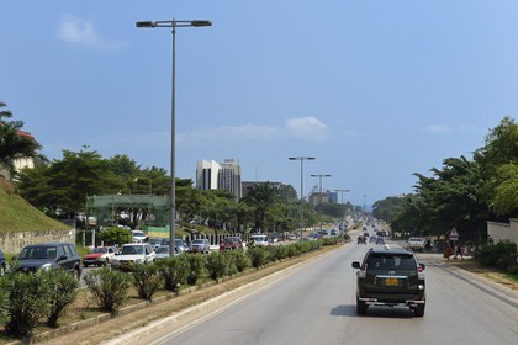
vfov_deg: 19.5
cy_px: 172
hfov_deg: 28.8
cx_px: 259
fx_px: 1007
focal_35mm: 70
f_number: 10
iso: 400
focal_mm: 70
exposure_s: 1/1000
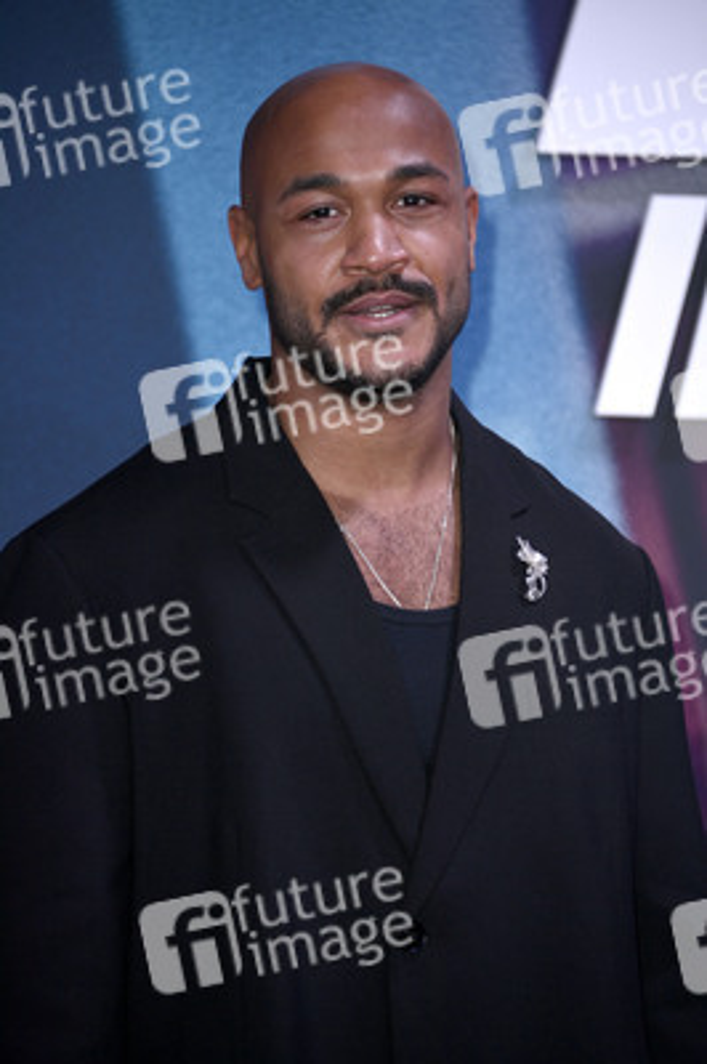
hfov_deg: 6.0
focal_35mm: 230
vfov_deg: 9.0
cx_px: 354
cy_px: 532
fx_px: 6787
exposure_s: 1/250
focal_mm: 230
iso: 800
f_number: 5.6
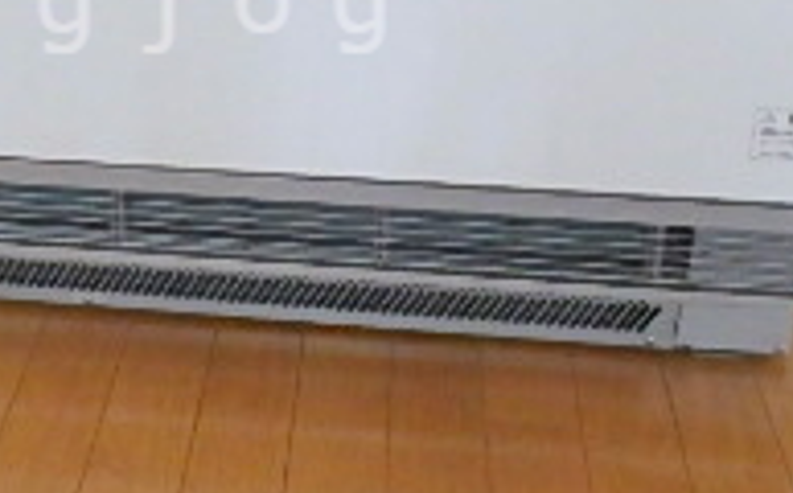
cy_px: 4
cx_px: 127
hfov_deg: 27.2
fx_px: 1597
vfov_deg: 17.2
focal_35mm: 74
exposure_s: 1/30
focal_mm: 3.7
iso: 640
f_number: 3.5
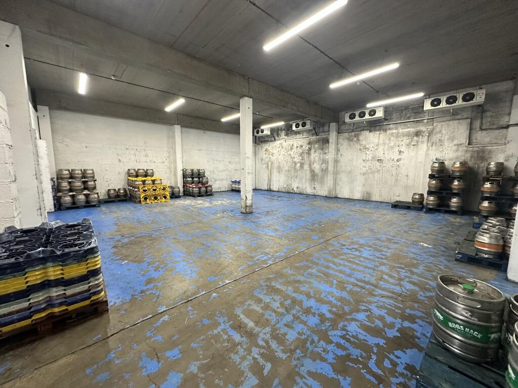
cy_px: 194
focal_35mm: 14
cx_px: 259
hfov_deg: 102.1
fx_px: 209
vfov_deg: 85.7
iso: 200
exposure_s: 1/100
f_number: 2.2
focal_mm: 2.22
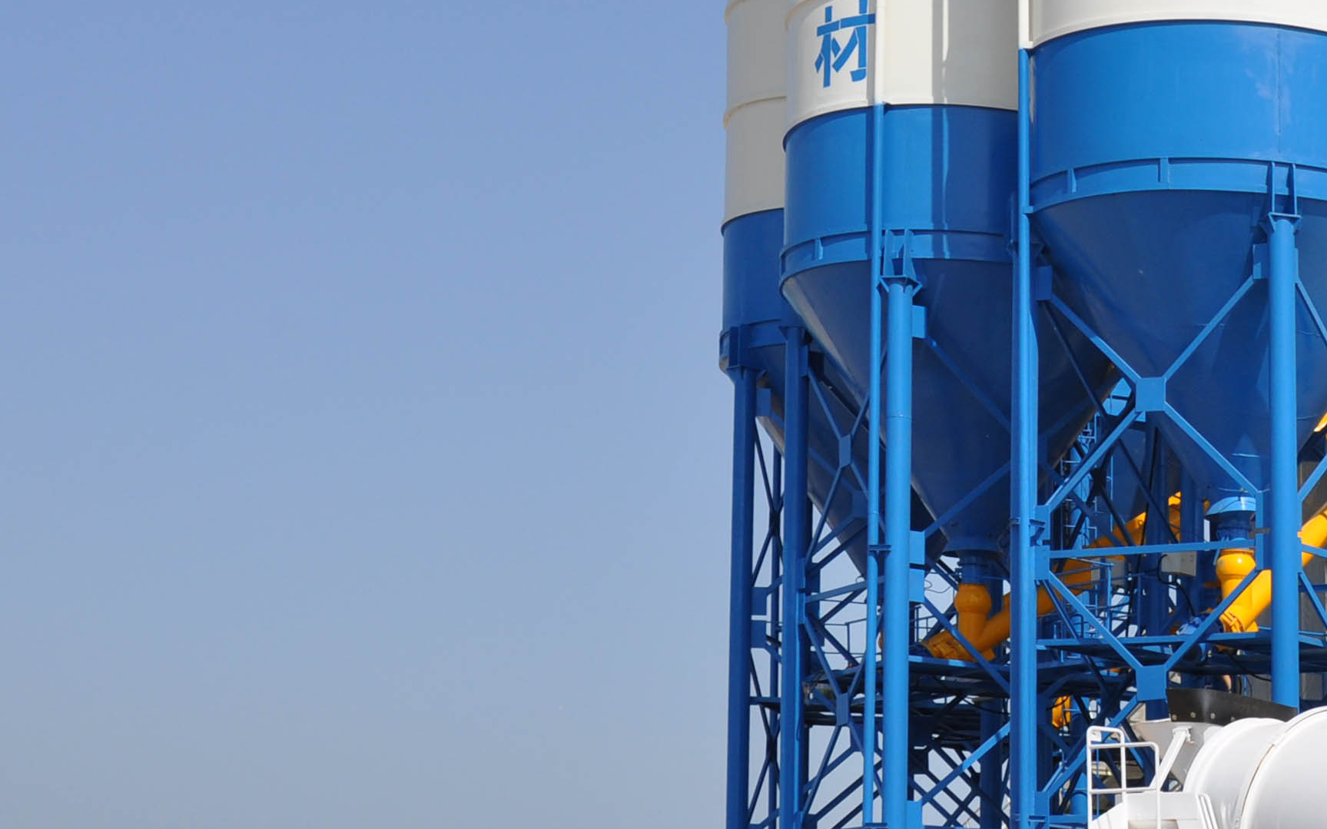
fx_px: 3291
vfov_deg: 14.3
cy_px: 250
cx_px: 1488
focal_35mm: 91
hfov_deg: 21.5
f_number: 11
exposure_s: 1/500
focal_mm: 24
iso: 200
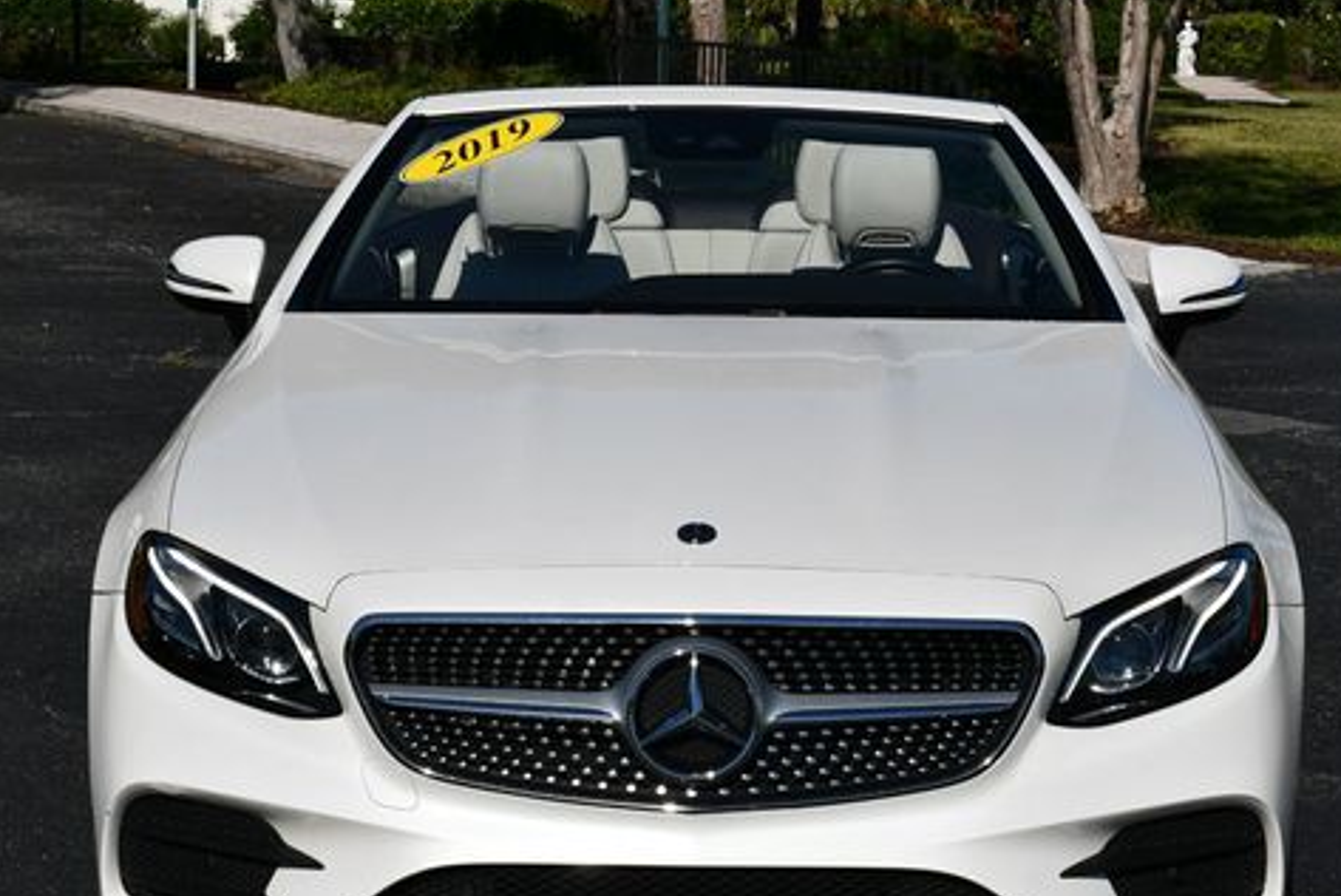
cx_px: 746
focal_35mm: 92
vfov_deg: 14.9
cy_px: 567
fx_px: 3429
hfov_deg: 22.1
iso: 100
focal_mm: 34
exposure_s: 1/500
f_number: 11
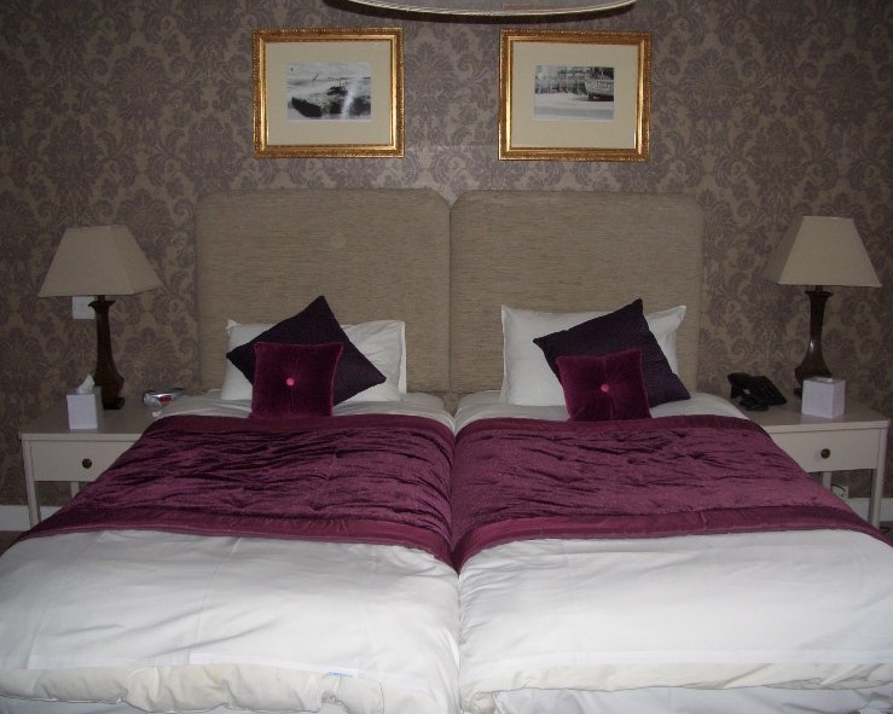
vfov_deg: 40.1
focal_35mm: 37
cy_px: 355
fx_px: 978
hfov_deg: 49.1
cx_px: 445
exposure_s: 1/60
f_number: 2.6
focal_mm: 5.8
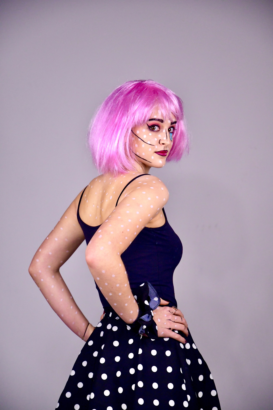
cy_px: 205
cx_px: 136
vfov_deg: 23.4
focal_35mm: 87
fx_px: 990
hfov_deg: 15.7
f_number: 3.8
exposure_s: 1/320
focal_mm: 58
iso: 1600
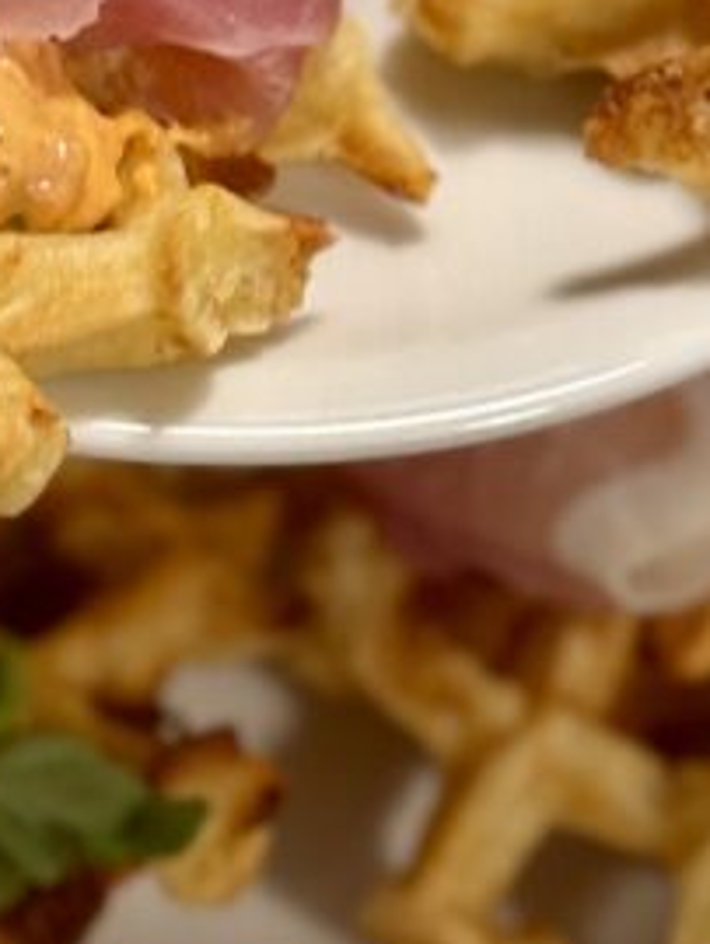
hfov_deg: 8.2
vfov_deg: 10.4
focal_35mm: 182
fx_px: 4969
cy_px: -514
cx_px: 178
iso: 200
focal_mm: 6.76
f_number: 1.78
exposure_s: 1/33
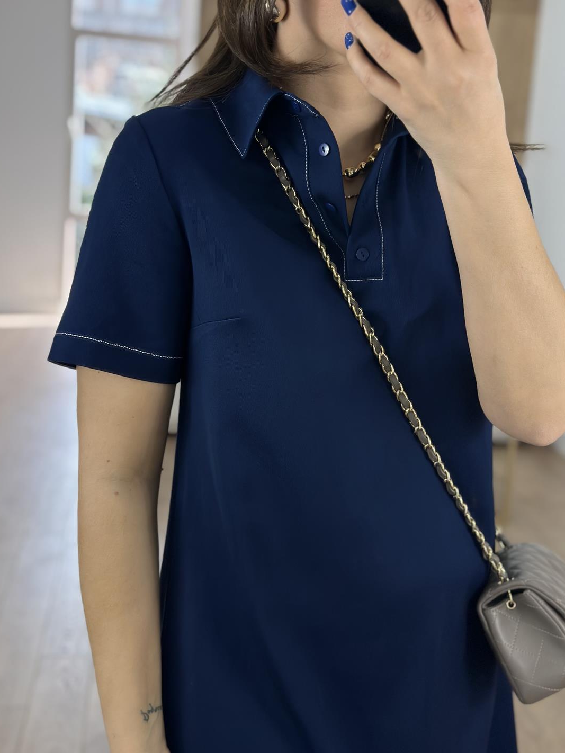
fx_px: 1175
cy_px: 355
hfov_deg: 27.0
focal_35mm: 54
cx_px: 294
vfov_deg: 35.5
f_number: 1.78
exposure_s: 1/439
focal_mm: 6.86
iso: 80
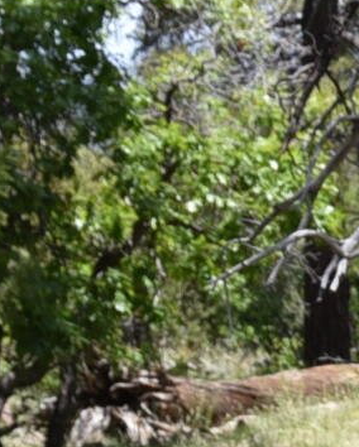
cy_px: 176
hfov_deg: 5.3
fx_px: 3686
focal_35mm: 278
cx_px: 981
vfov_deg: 6.9
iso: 200
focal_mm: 35
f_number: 8
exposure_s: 1/250
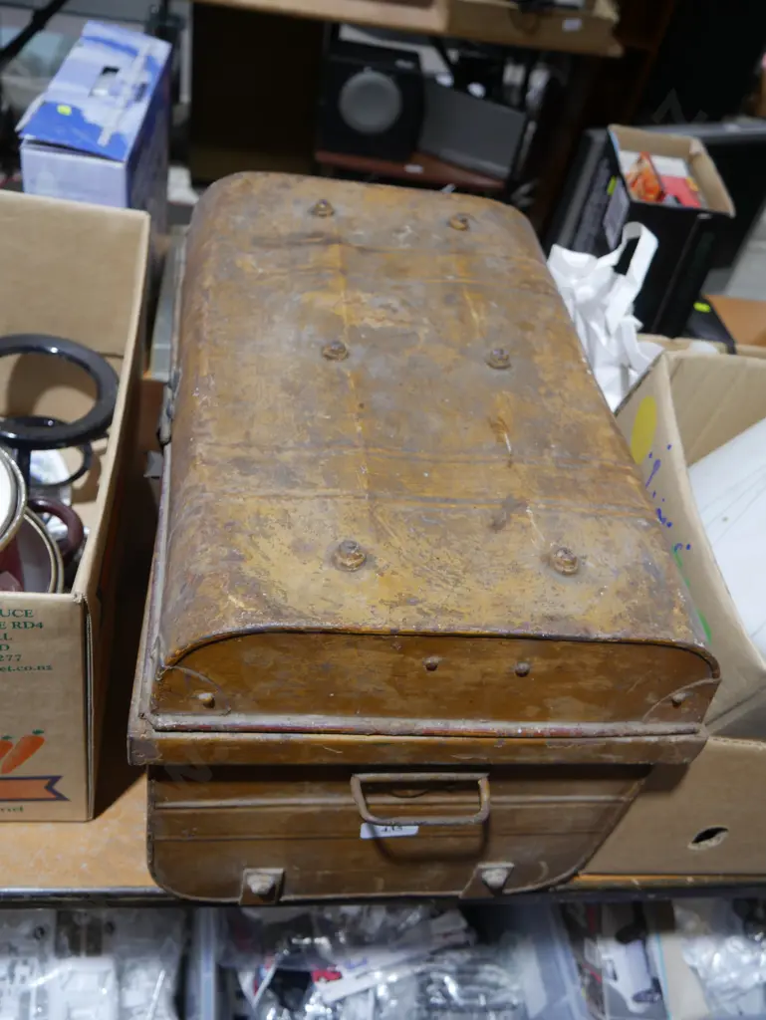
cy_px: 510
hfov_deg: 46.8
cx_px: 383
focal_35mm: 30
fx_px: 884
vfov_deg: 59.9
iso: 320
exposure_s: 1/60
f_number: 3.6
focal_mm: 15
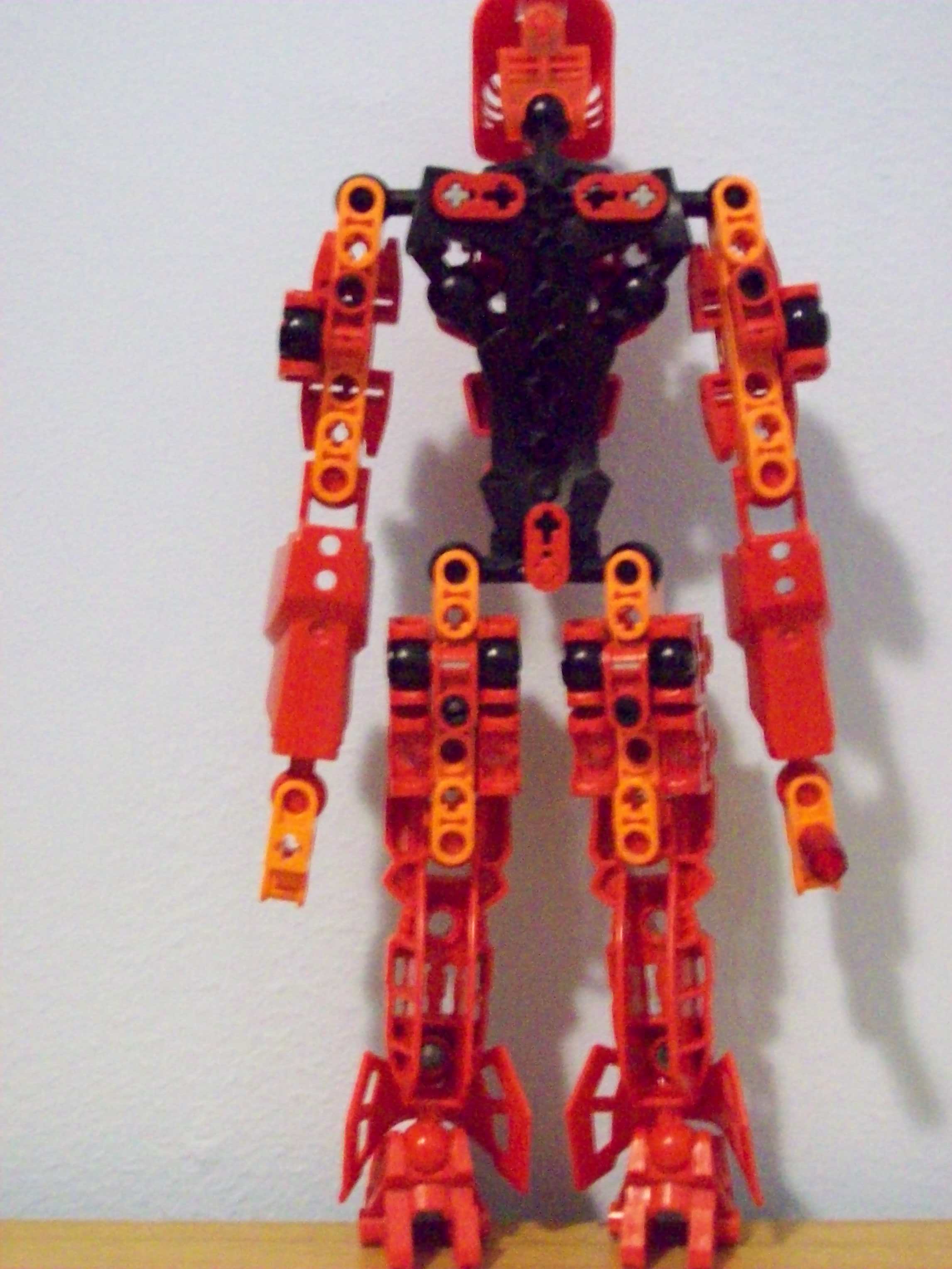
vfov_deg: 34.3
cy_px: 634
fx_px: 2053
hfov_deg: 26.1
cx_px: 476
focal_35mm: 56
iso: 1000
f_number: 3.4
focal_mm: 9.4
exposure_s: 1/8
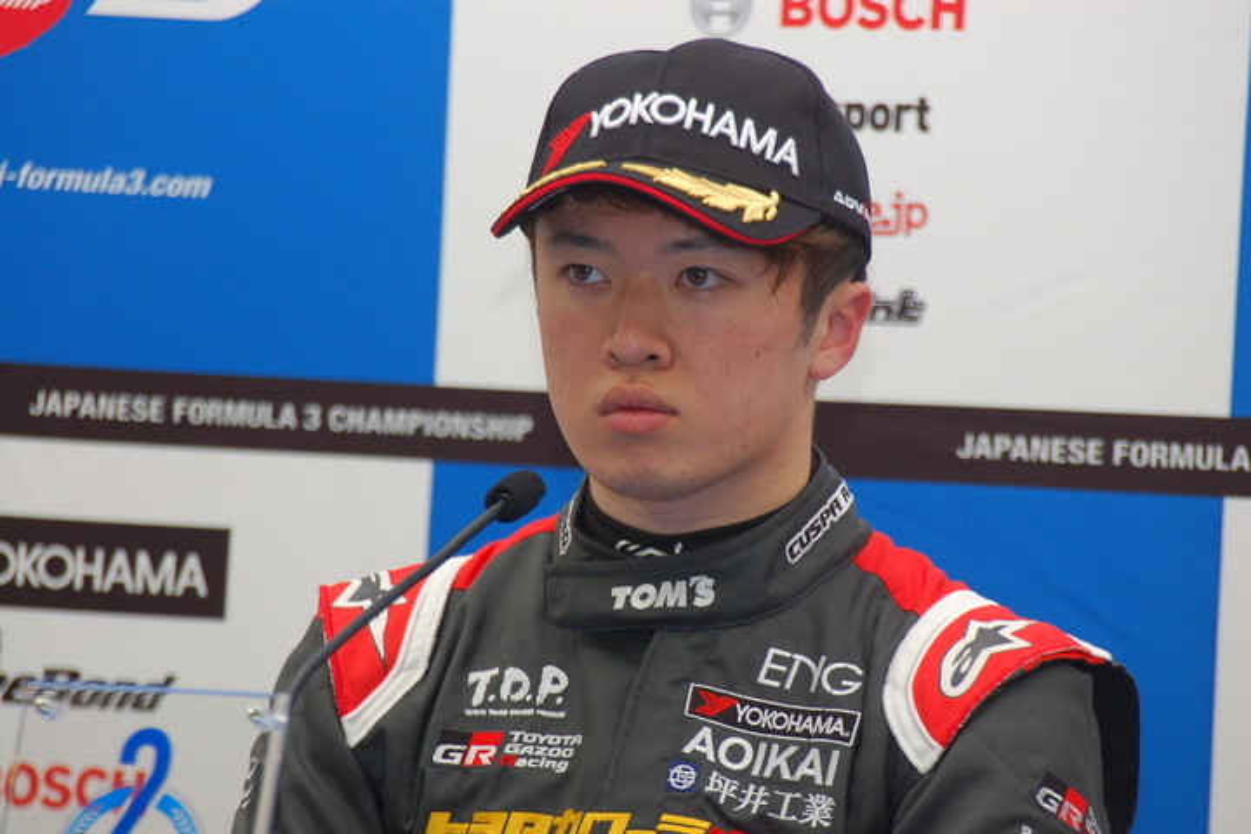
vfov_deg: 5.4
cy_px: 417
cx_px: 626
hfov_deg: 8.1
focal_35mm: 255
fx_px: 8861
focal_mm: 170
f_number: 5.6
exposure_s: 1/60
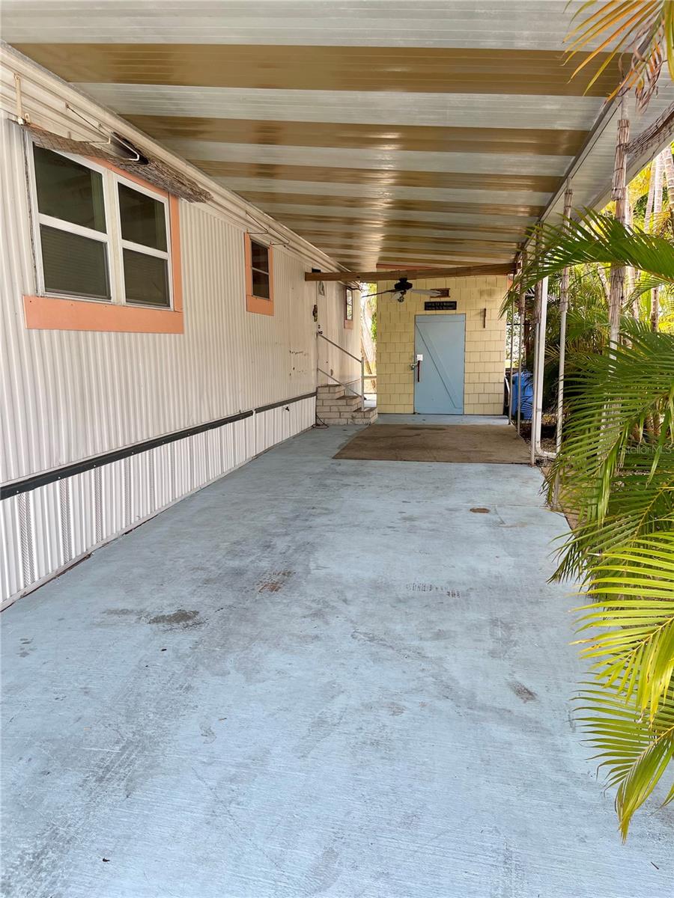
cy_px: 449
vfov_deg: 69.4
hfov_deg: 54.9
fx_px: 649
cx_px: 337
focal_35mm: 25
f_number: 1.6
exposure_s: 1/325
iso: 32
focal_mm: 5.1
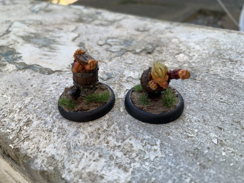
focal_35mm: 26
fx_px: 183
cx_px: 122
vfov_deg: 53.1
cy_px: 92
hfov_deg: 67.3
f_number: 1.8
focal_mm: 4.25
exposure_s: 1/258
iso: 25
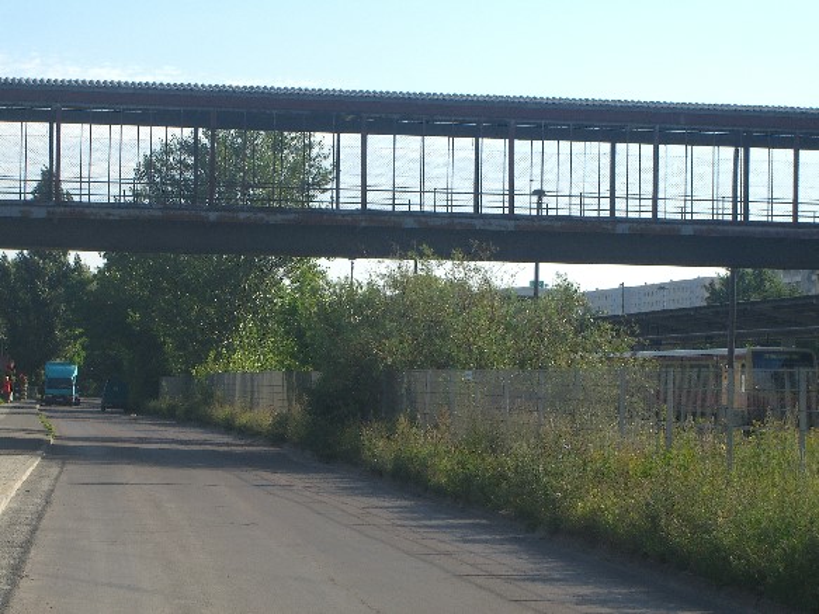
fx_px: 2697
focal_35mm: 114
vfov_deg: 13.0
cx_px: 410
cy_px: 307
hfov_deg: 17.3
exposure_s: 1/160
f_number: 7.4
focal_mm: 23.7
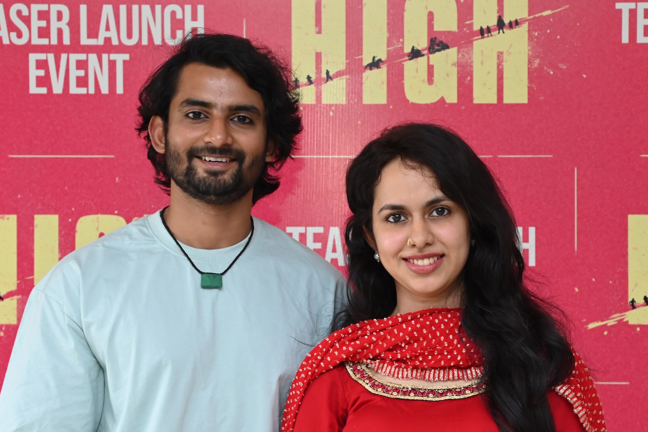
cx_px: 324
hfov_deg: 19.5
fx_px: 1890
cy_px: 216
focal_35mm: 105
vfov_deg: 13.0
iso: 3200
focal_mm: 70
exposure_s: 1/200
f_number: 8
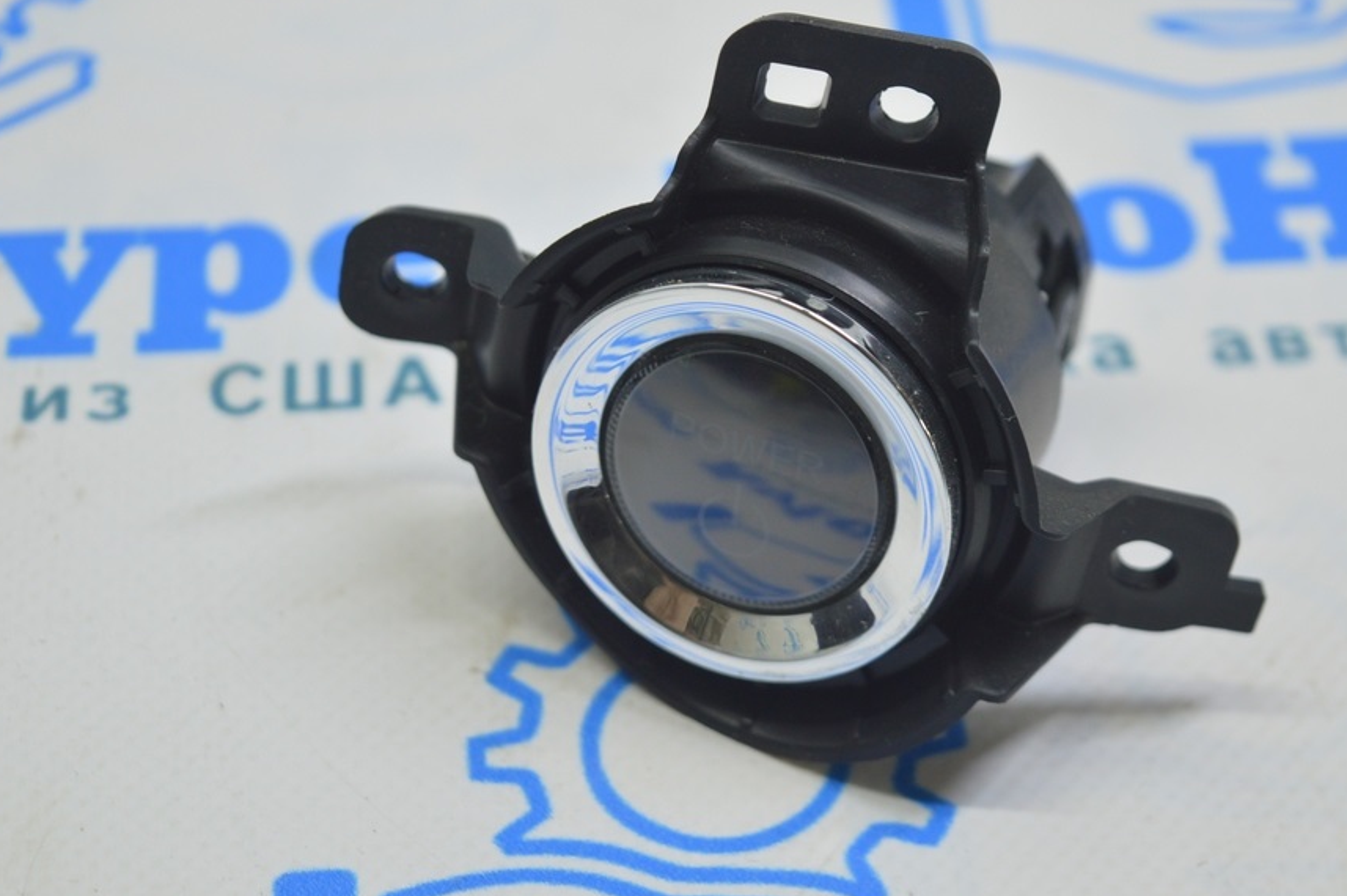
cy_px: 413
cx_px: 682
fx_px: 3215
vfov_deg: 15.9
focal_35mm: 86
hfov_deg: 23.7
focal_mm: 48
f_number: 5.6
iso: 400
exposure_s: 1/25
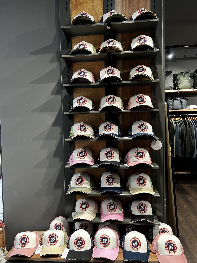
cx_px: 98
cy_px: 132
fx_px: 197
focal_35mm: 26
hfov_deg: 53.1
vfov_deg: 67.3
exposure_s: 1/121
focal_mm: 5.7
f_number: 1.5
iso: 125
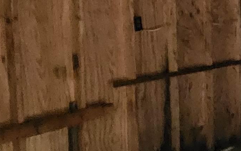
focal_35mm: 62
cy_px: 28
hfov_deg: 25.6
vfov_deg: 20.7
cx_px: 352
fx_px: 407
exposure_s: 1/24
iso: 2000
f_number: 2.2
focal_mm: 2.2
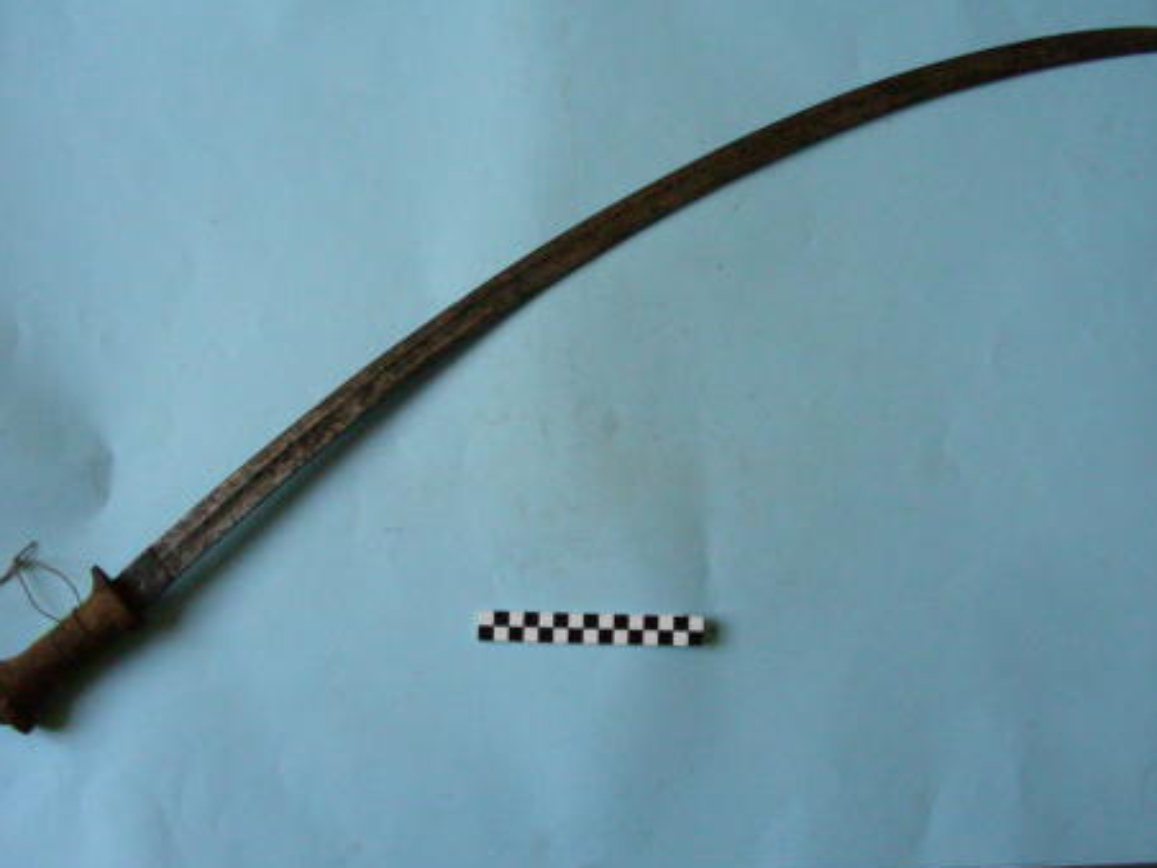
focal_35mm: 42
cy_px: 414
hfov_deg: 44.8
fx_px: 1404
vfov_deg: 34.3
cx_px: 596
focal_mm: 6.3
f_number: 3.5
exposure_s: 1/64.4
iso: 400
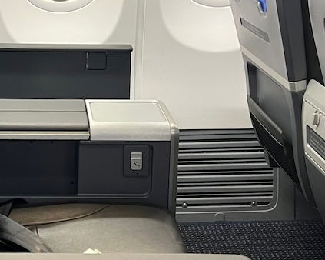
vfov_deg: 21.2
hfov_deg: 25.9
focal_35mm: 72
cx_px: 61
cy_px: 146
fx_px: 692
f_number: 1.5
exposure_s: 1/50
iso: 500
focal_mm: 5.7
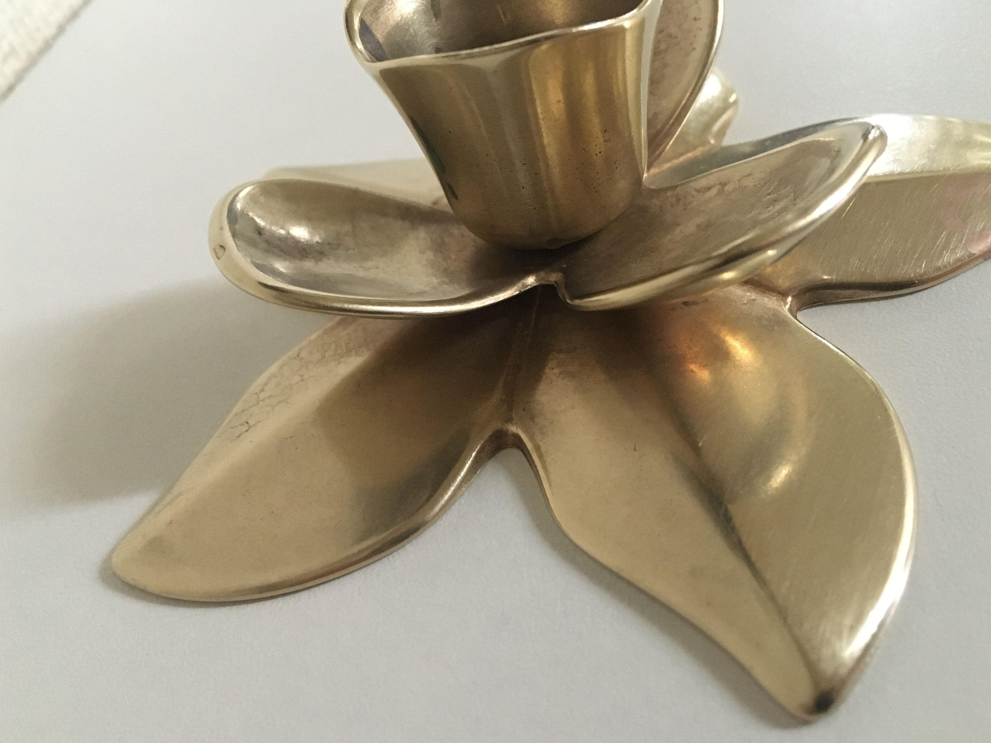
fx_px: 887
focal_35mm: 31
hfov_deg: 58.4
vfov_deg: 45.4
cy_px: 395
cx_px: 493
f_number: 2.2
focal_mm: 4.15
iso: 320
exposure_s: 1/17
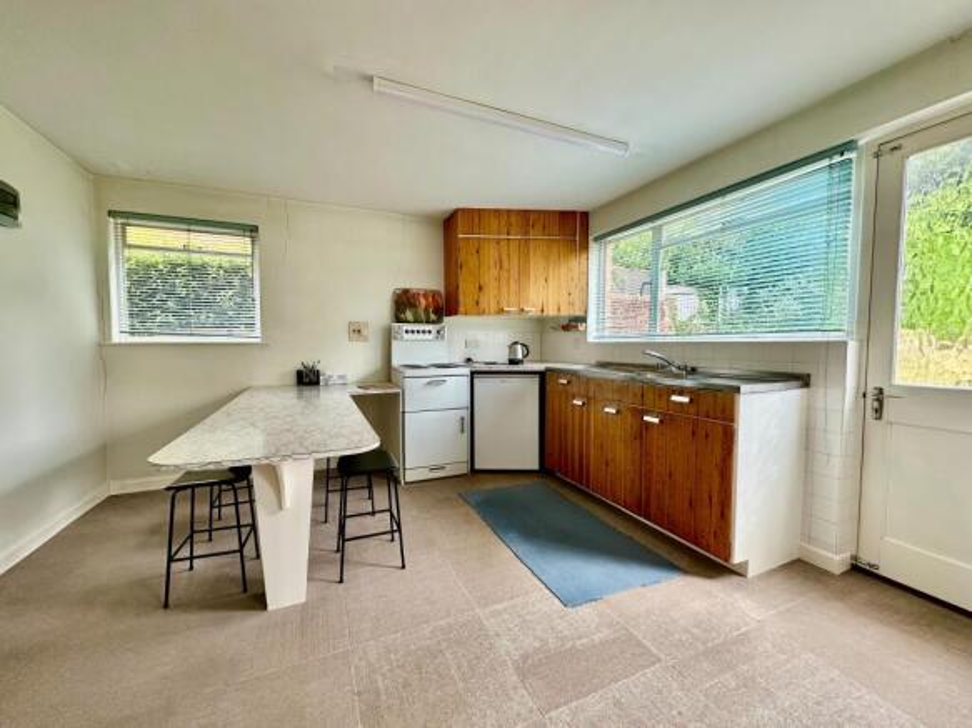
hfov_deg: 102.1
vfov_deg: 85.7
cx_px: 486
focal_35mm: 14
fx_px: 393
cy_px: 364
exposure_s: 1/99
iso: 125
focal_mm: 2.22
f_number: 2.2
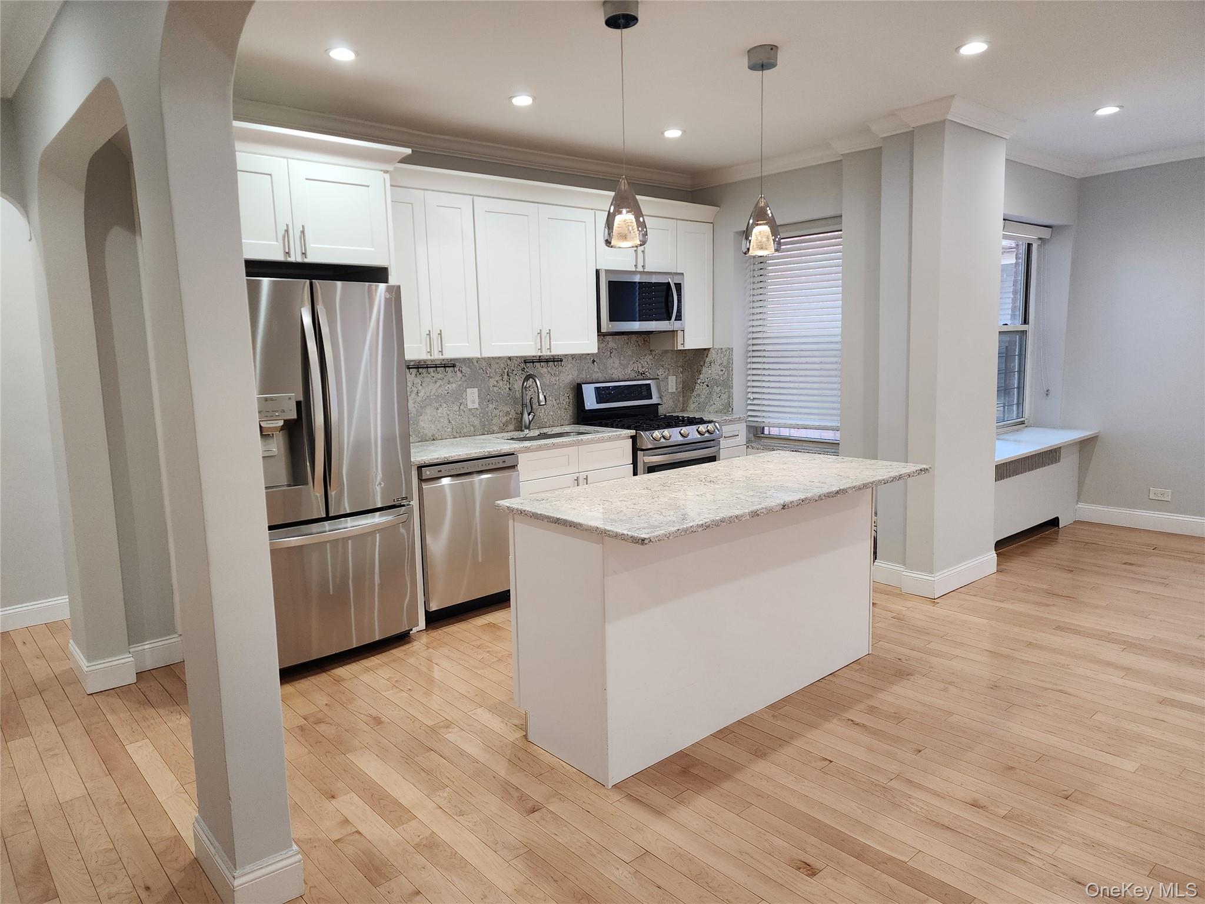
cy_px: 452
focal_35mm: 23
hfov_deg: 73.9
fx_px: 801
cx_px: 602
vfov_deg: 58.9
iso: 200
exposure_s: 1/120
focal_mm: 6.4
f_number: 1.8
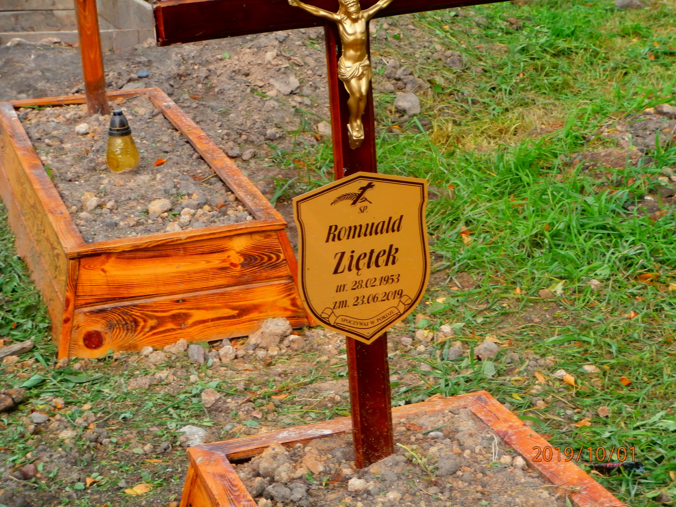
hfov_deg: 22.8
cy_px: 254
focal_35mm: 86
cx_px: 338
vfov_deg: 17.2
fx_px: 1679
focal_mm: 15.16
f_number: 5
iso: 100
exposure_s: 1/200
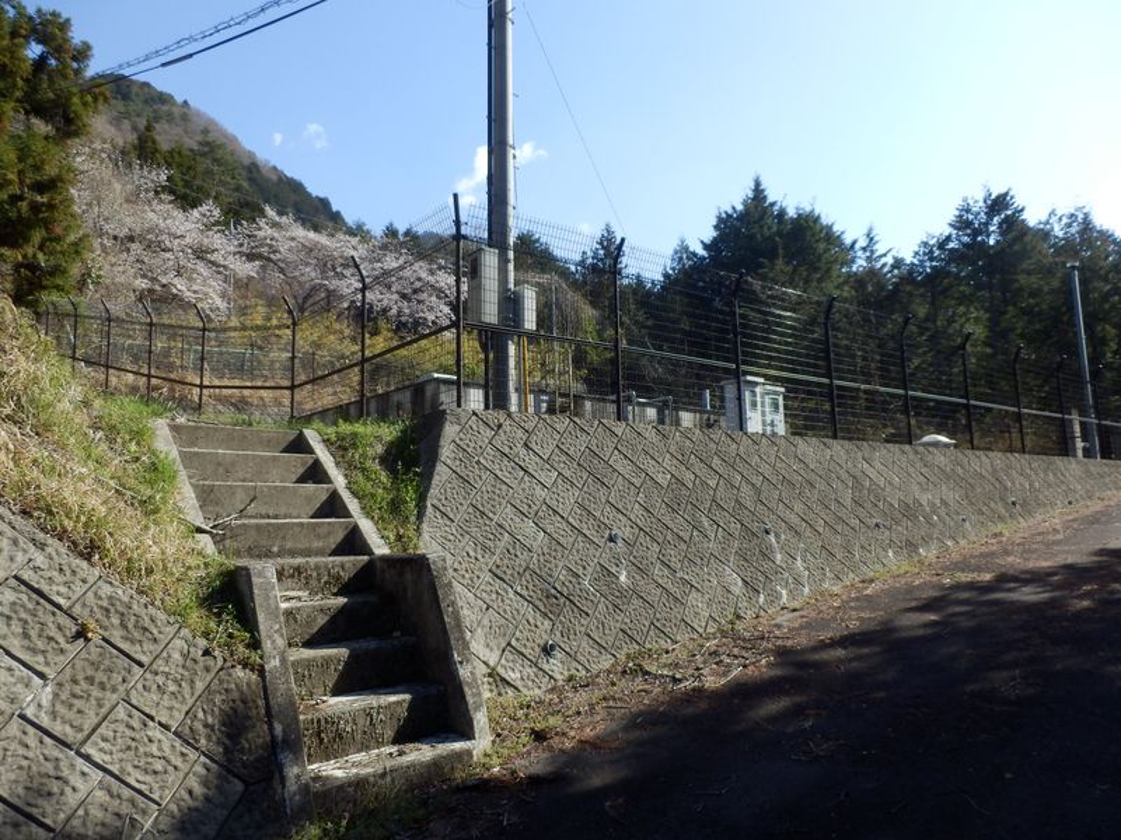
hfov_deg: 71.6
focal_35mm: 24
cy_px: 420
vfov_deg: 56.8
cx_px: 560
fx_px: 777
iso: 80
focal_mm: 4.2
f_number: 3
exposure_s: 1/640
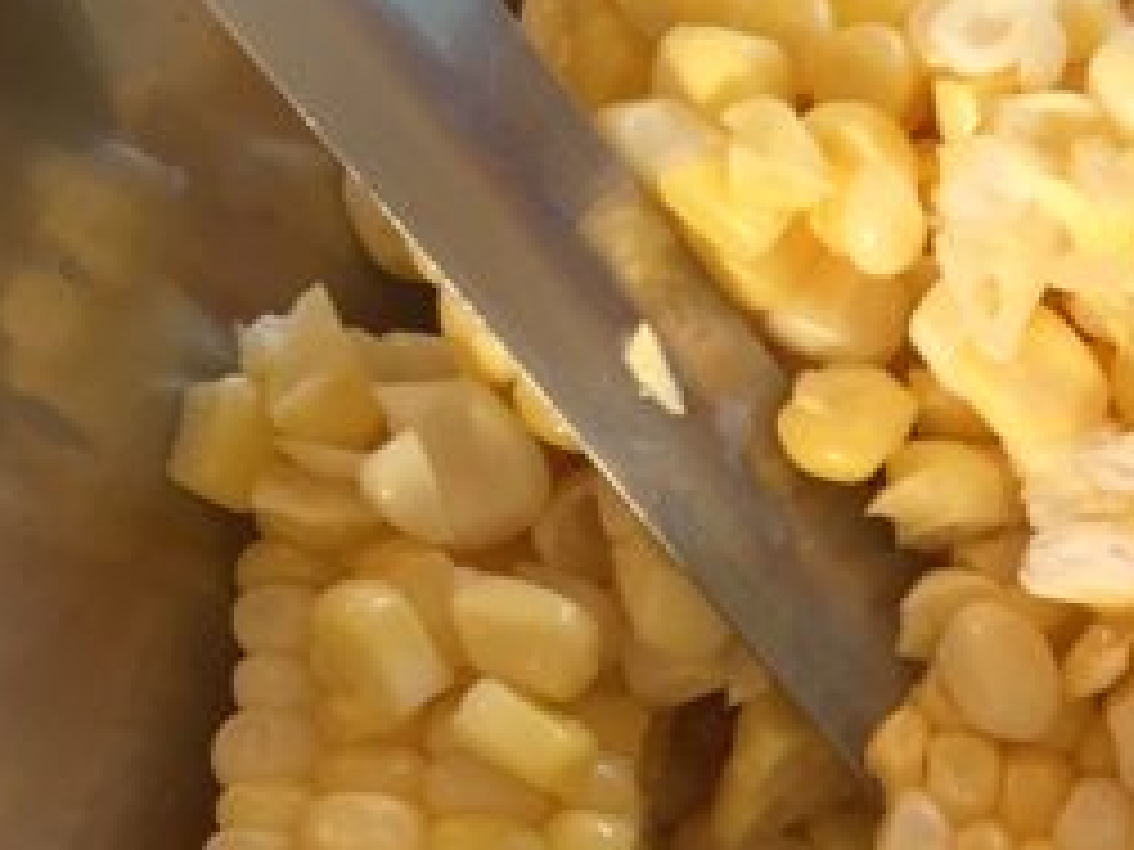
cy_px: 1282
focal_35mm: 118
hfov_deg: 14.5
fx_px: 3866
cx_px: 2110
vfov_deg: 12.0
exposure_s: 1/30
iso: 64
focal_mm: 4.15
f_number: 2.2
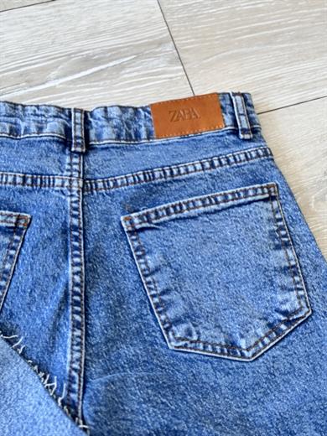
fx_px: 605
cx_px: 164
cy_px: 218
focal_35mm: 48
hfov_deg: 30.3
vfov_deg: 39.7
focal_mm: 6.76
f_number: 1.78
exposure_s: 1/121
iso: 80
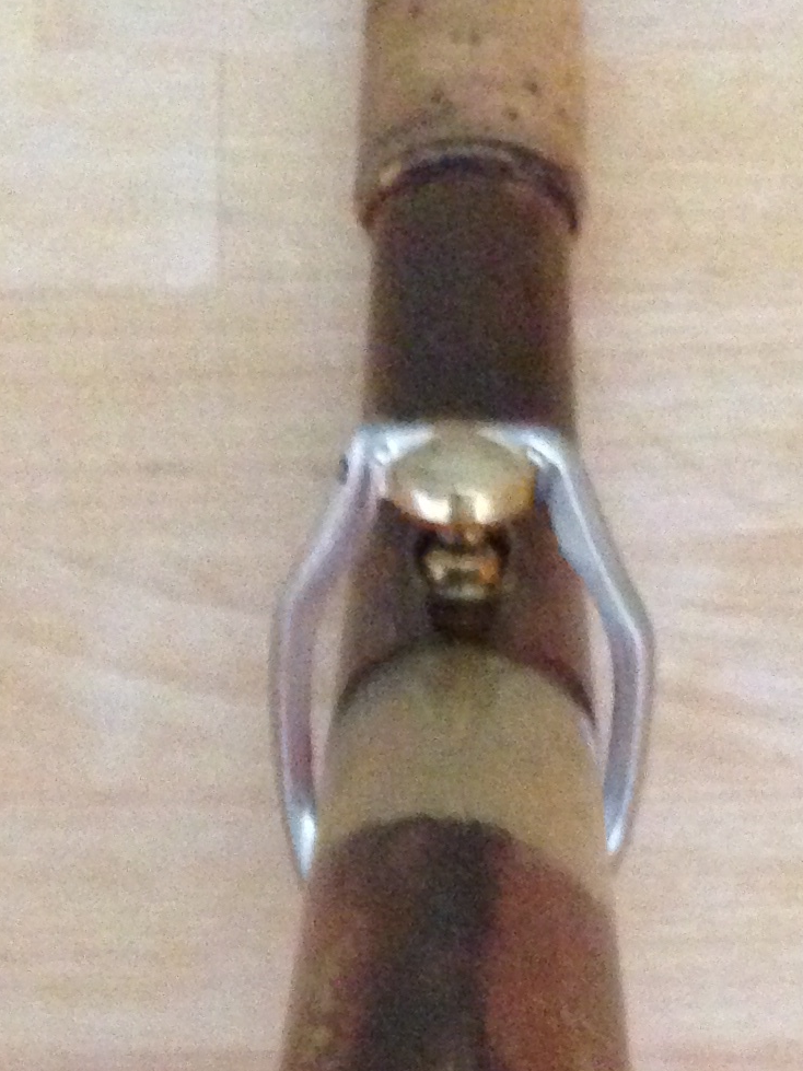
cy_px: 1341
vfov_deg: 17.0
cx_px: 558
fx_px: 3403
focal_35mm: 110
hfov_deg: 13.4
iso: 640
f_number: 2.4
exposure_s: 1/15
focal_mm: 4.12
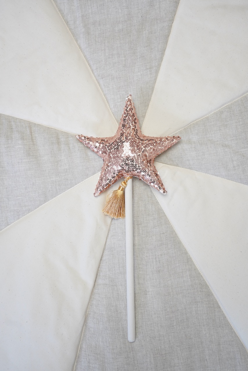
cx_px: 124
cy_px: 186
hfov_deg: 30.5
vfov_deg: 44.5
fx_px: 454
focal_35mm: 44
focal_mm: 44
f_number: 4.5
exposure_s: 1/100
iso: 1000
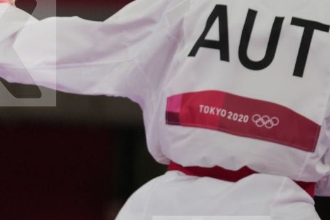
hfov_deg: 3.0
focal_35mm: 688
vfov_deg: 2.0
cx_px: -216
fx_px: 6308
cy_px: 49
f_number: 2.8
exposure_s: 1/1000
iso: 500
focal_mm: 200
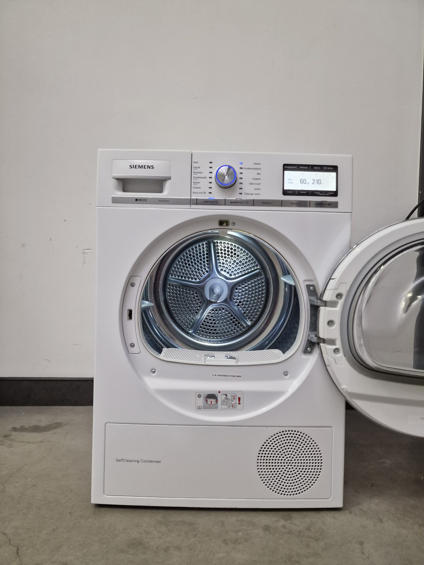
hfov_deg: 58.9
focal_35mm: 23
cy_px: 282
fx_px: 376
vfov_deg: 73.9
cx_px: 212
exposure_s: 1/100
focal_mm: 6.4
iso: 400
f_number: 1.8
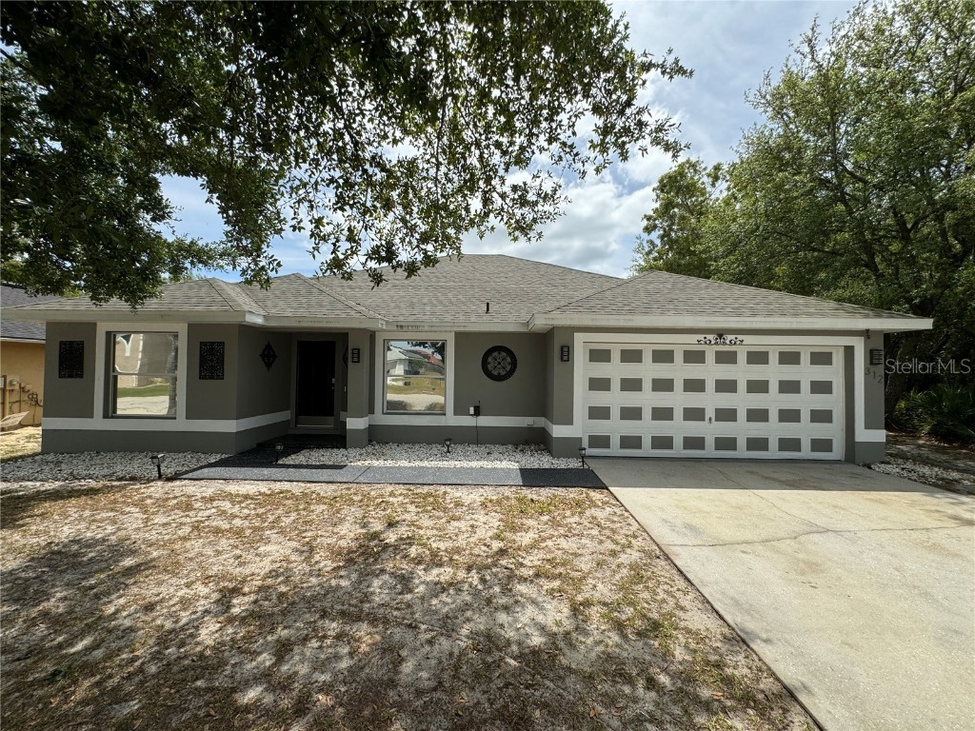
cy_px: 366
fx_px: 394
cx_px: 488
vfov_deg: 85.7
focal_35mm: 14
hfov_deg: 102.1
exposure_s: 1/2415
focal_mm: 2.22
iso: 50
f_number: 2.2
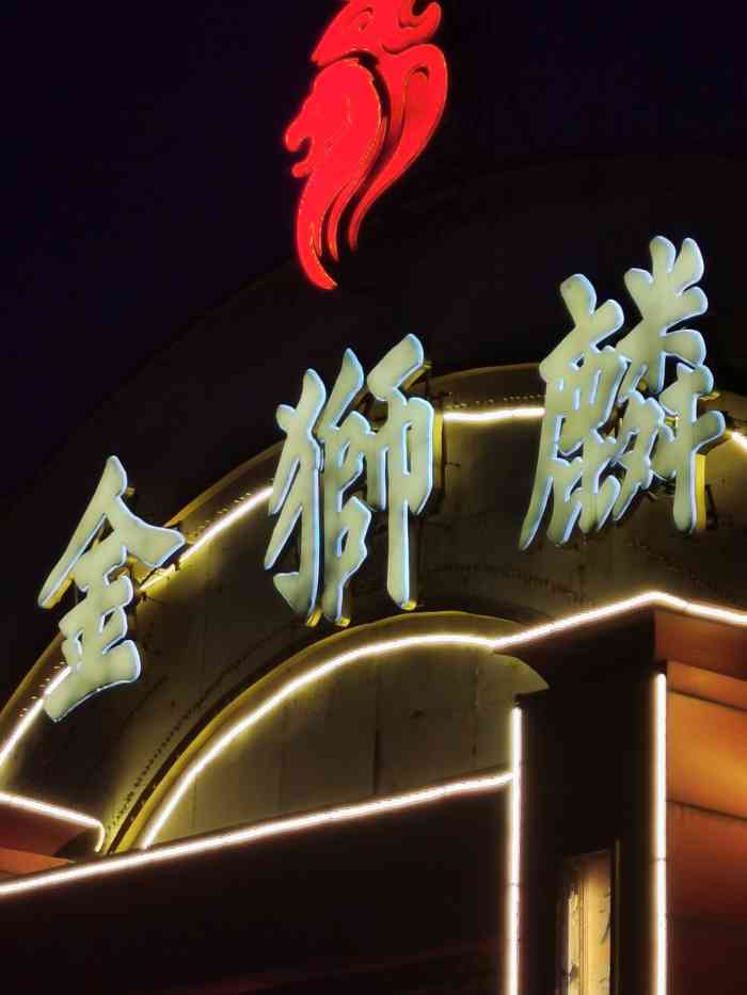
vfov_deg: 18.7
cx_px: 374
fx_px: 3020
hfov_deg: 14.1
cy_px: 498
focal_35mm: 105
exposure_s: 1/101
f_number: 1.6
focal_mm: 5.56
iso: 50
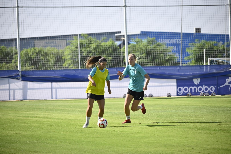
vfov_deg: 5.4
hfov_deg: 8.1
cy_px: 77
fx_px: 1636
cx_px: 116
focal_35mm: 255
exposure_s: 1/1000
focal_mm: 170
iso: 250
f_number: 5.6
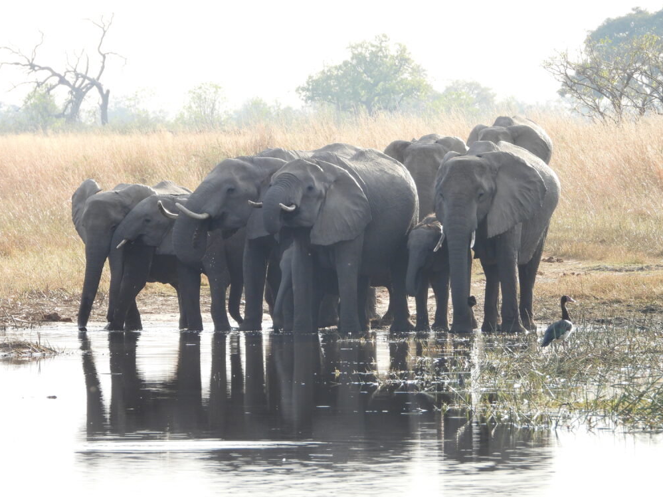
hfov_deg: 3.4
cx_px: 327
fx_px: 11144
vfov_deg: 2.6
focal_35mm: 582
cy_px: 246
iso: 180
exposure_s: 1/250
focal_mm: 102
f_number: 5
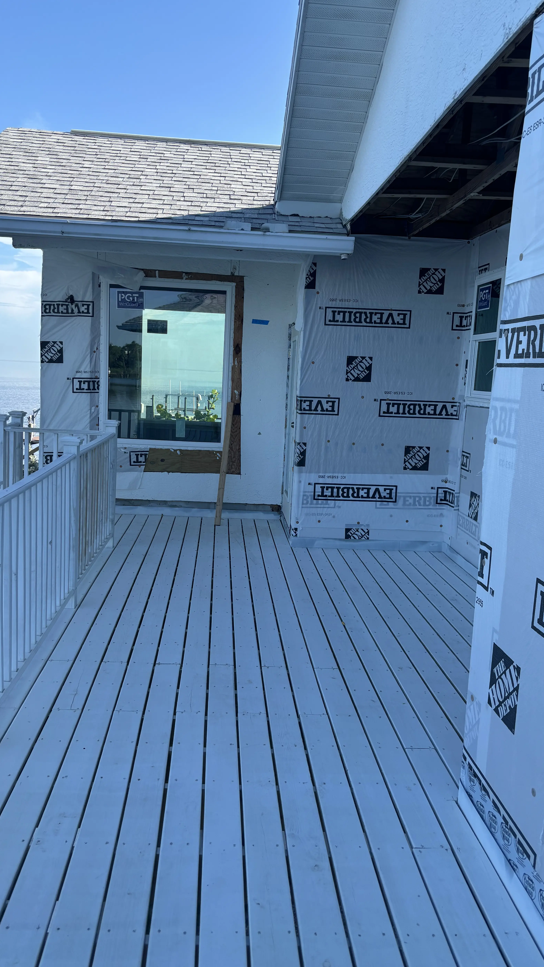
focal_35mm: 29
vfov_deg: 66.1
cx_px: 265
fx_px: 744
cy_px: 475
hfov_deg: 40.2
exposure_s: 1/1458
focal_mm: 5.96
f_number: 1.6
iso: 50
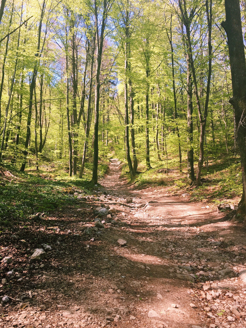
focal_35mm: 29
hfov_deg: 48.2
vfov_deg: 61.7
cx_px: 123
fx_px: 275
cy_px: 164
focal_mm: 4.15
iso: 25
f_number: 2.2
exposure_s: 1/212
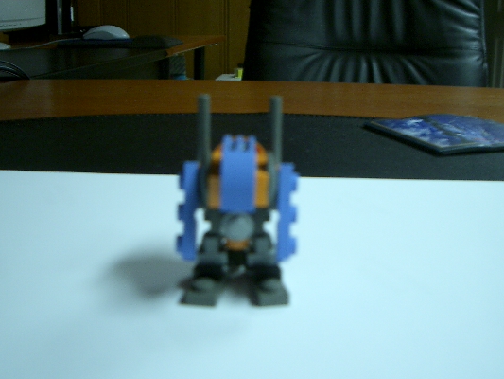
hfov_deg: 44.8
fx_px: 612
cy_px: 167
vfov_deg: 34.3
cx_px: 253
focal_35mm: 42
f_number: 2.6
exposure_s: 1/15
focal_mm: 5.8
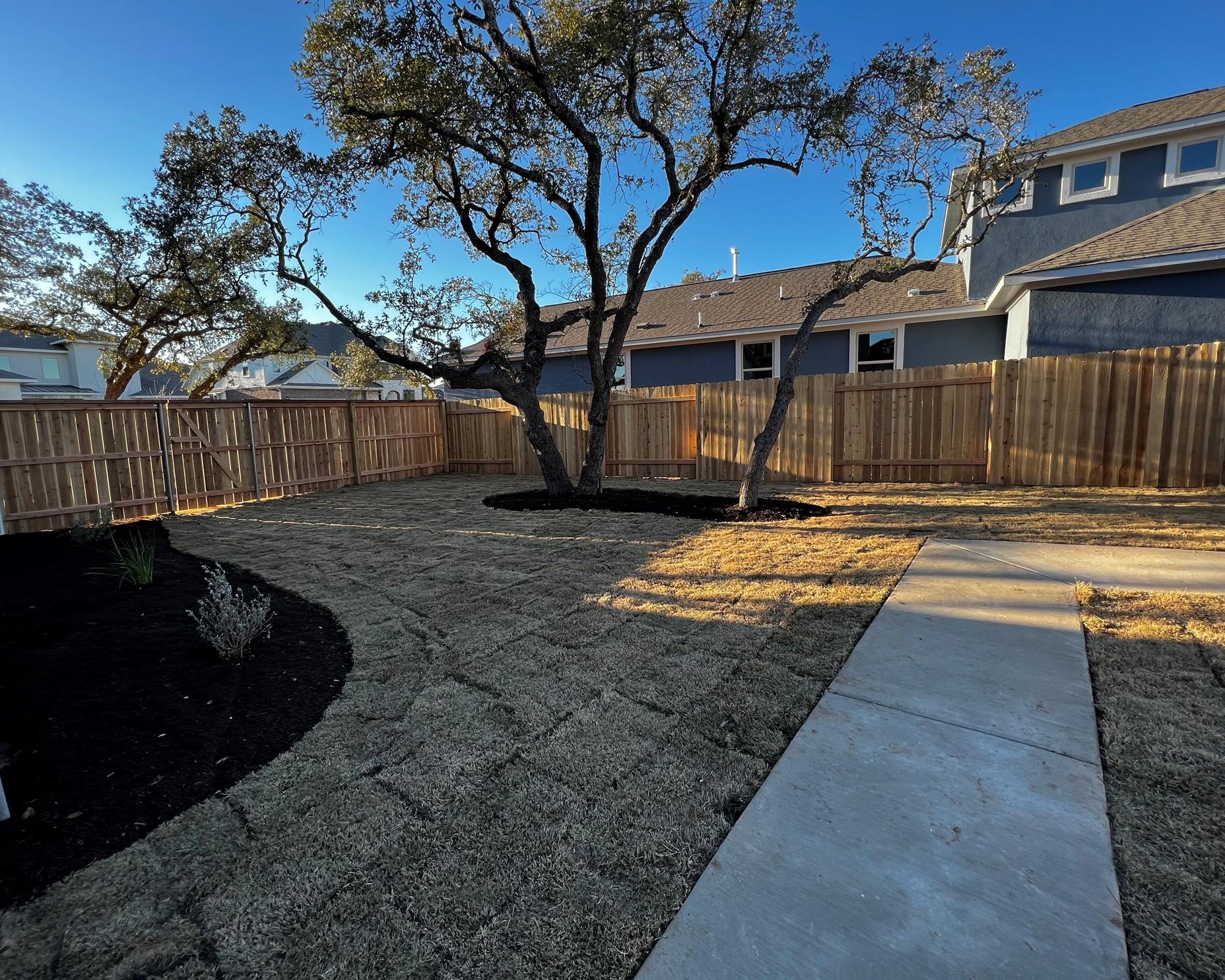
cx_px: 601
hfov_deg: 100.7
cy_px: 474
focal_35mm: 14
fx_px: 508
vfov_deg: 88.0
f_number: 1.8
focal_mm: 1.57
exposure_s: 1/218
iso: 32
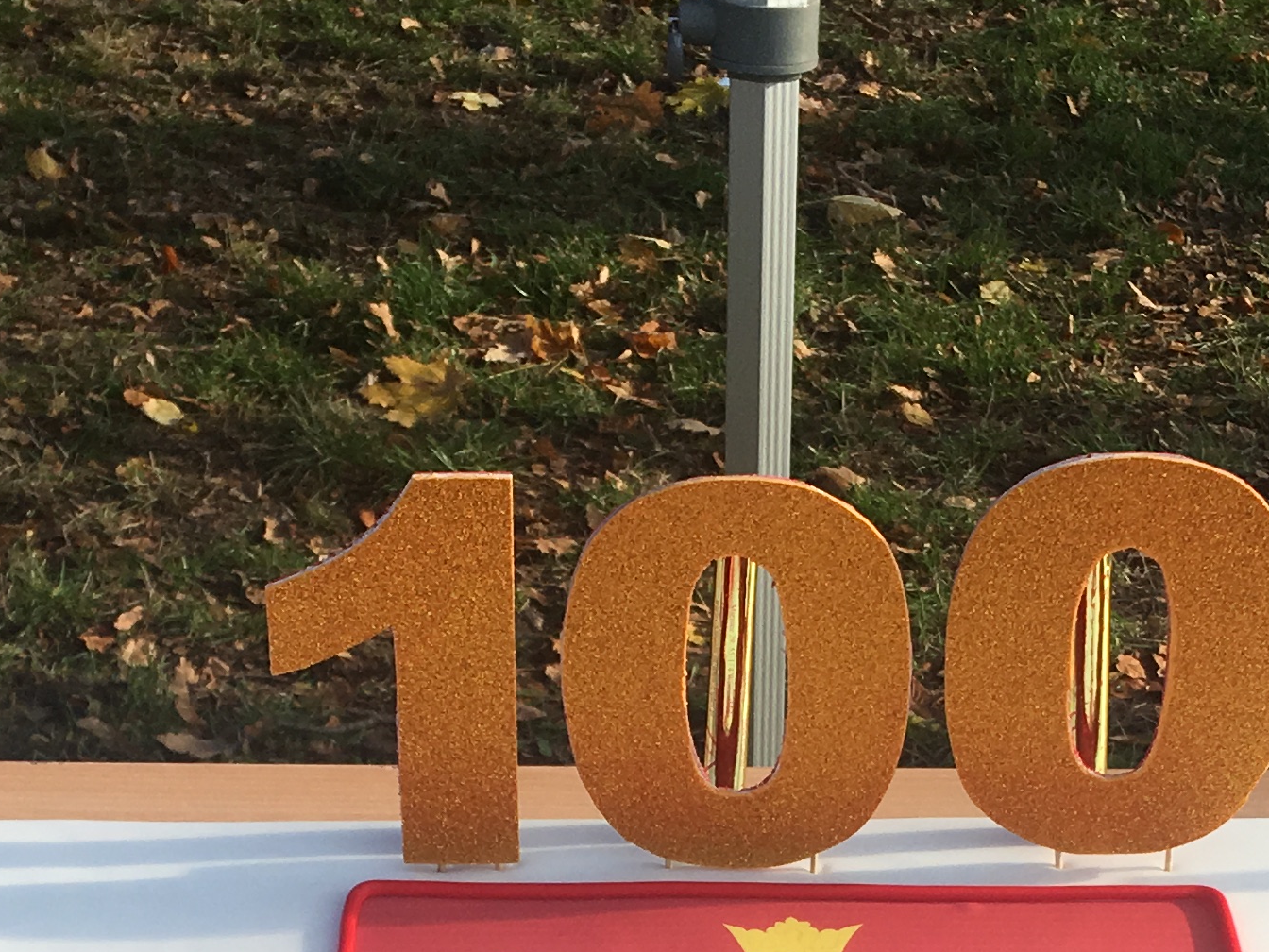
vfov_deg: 16.3
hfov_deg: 22.5
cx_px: 757
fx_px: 3189
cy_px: 1151
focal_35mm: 87
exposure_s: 1/434
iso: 25
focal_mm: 4.15
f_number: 2.2
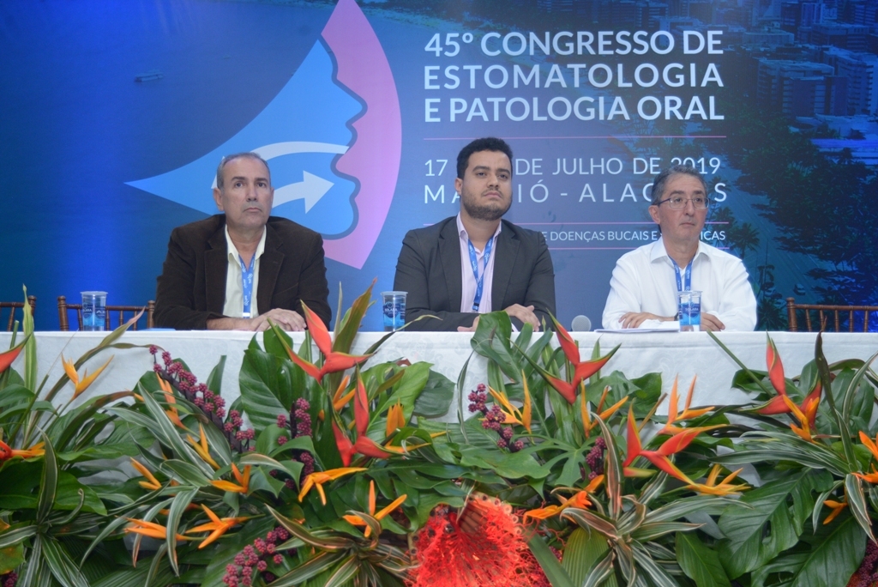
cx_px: 439
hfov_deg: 39.6
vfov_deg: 27.0
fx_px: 1220
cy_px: 294
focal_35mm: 50
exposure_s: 1/125
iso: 1250
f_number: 5.6
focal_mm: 50
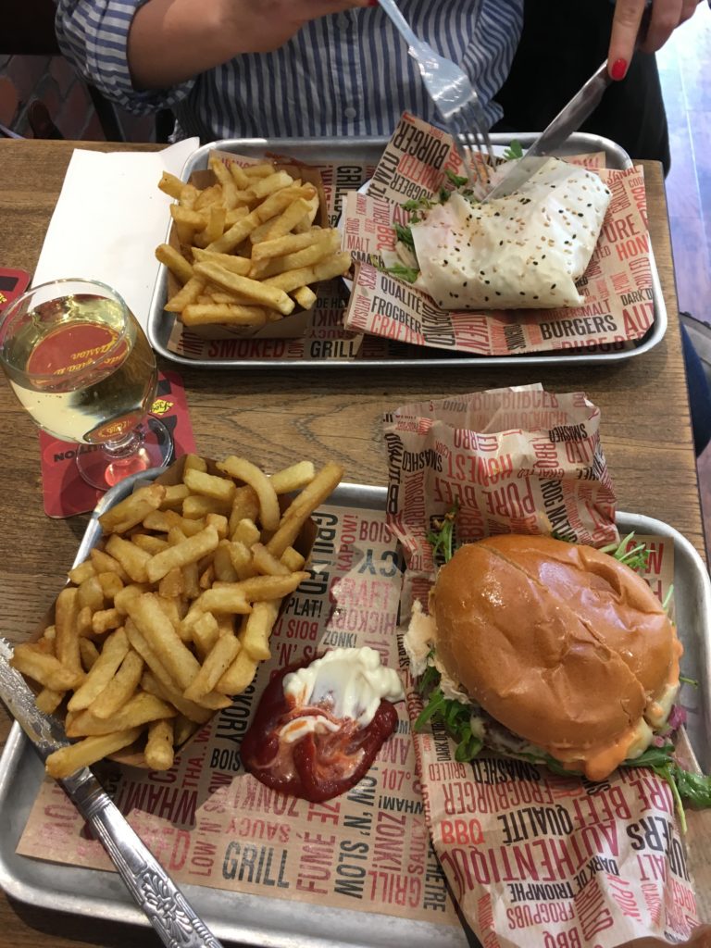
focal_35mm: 29
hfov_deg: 48.2
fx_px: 794
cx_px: 356
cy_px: 474
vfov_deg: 61.7
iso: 125
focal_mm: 4.15
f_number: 2.2
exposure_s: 1/33
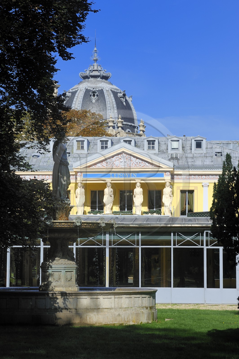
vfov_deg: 20.0
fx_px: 1017
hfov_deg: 13.4
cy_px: 180
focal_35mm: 102
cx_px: 120
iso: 200
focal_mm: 102
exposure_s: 1/200
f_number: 13
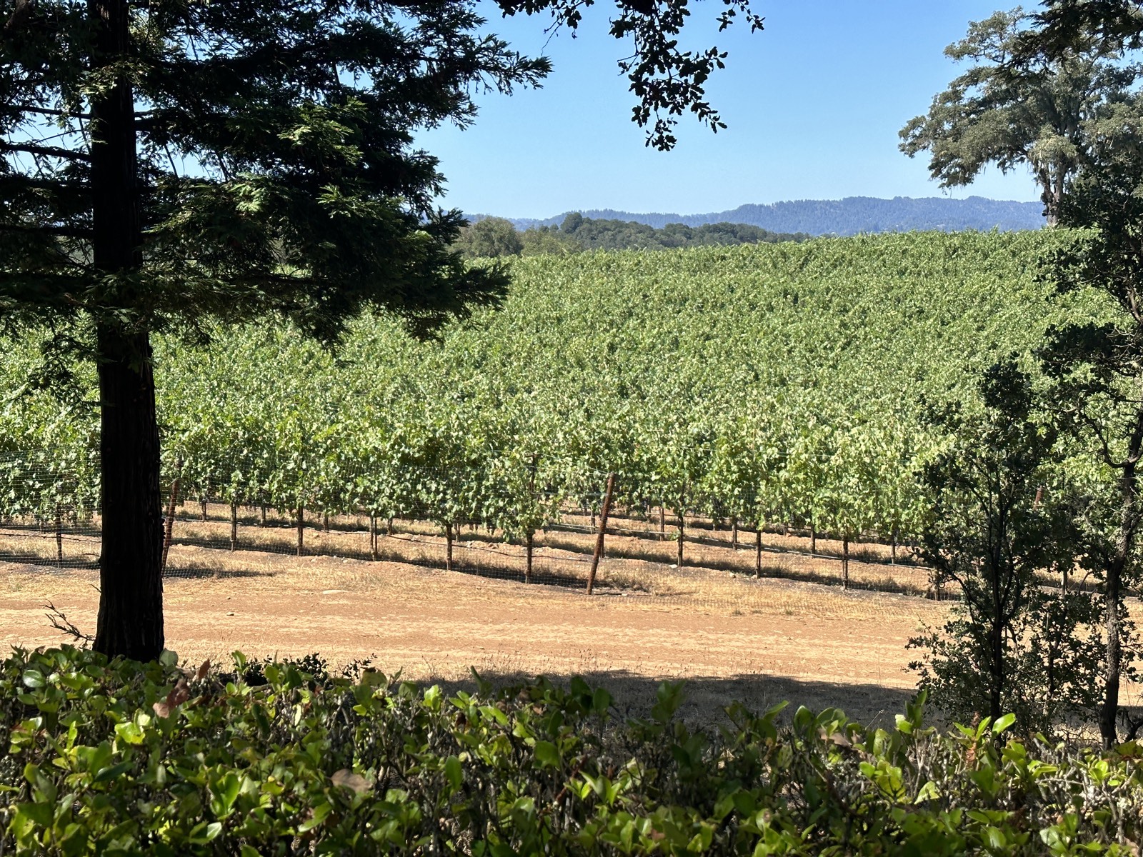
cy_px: 428
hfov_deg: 39.7
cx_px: 572
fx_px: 1585
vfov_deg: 30.3
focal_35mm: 48
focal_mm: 6.86
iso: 64
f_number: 1.78
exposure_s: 1/1783
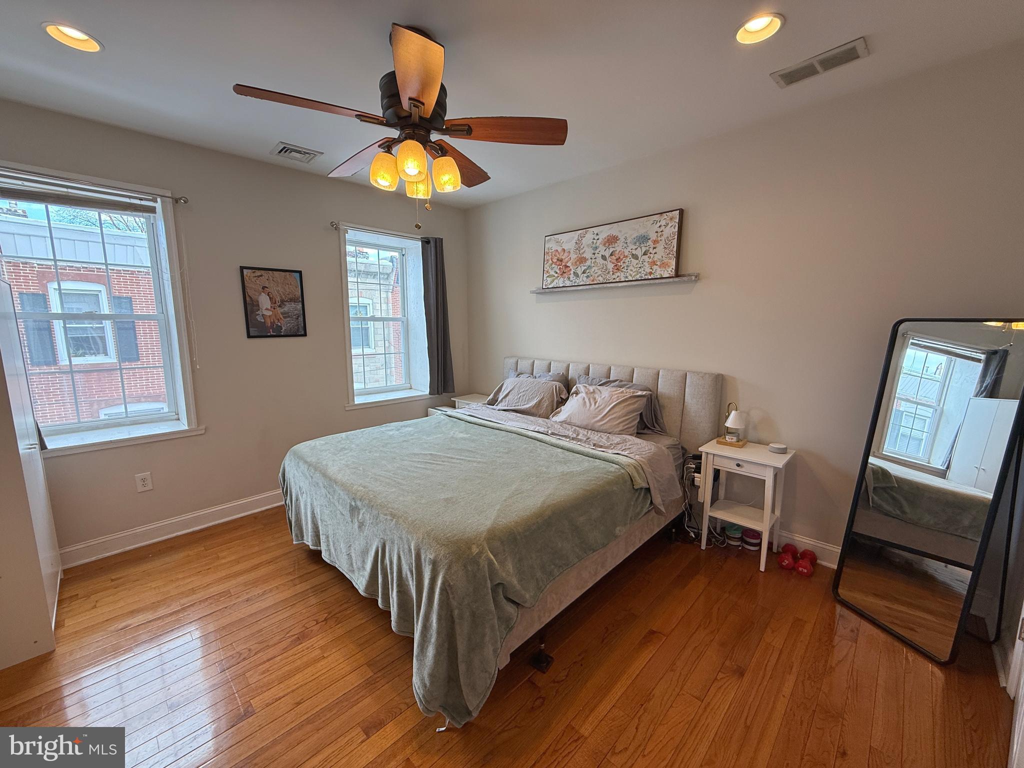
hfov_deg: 102.1
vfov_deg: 85.7
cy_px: 384
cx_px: 512
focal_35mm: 14
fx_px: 414
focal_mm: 2.22
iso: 100
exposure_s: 1/120
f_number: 2.2
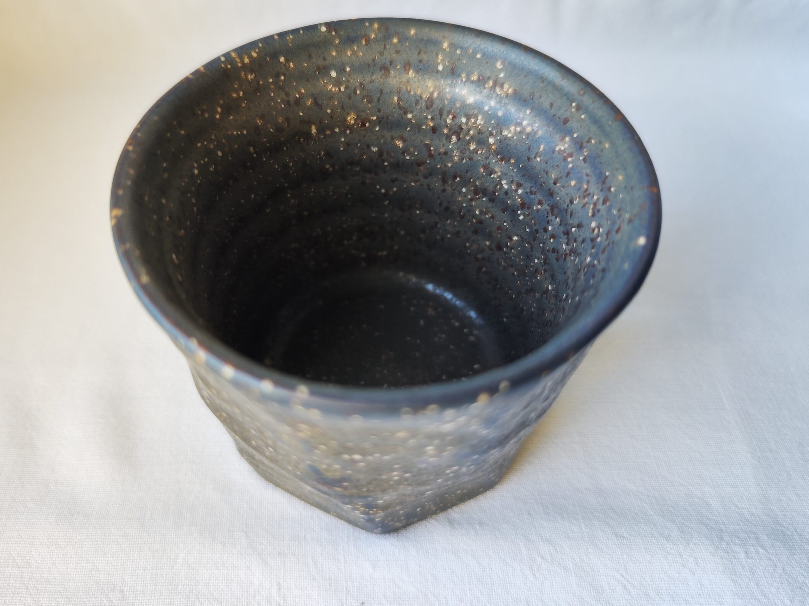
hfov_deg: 63.4
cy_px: 268
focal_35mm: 28
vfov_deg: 49.6
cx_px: 390
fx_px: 654
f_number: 1.69
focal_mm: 7.01
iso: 310
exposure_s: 1/100
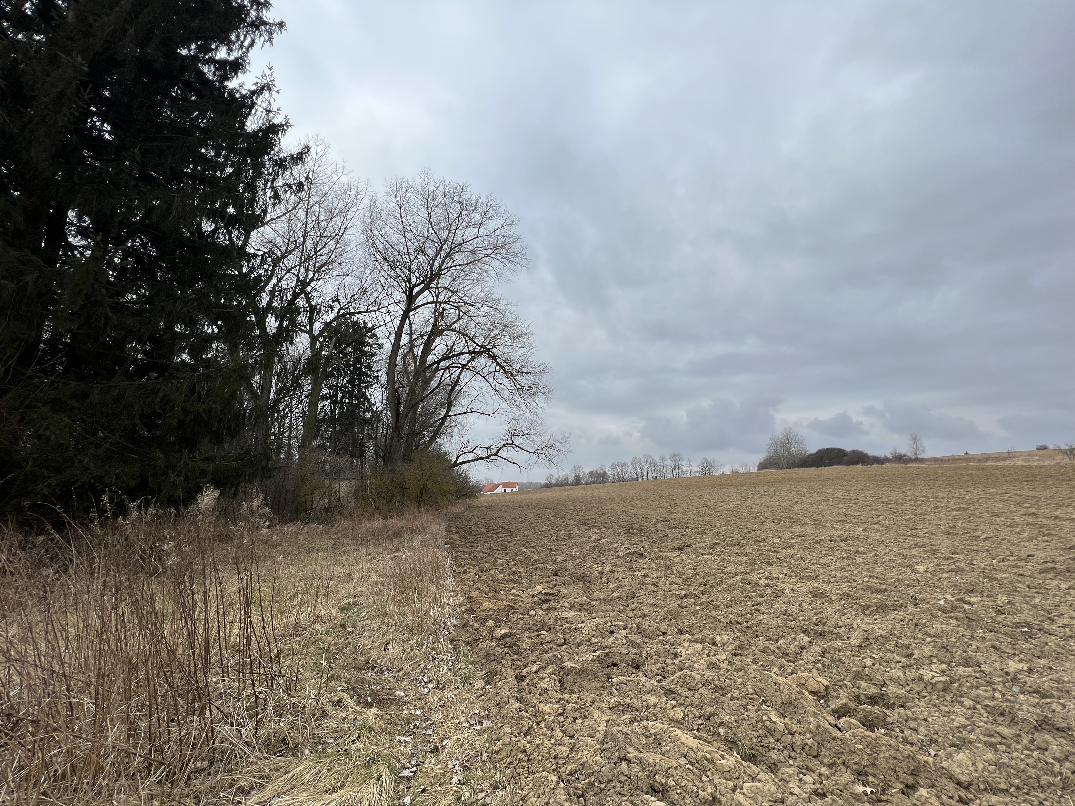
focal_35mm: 13
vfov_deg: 89.9
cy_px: 403
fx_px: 404
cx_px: 538
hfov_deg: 106.2
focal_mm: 1.57
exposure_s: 1/1429
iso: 32
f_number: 1.8
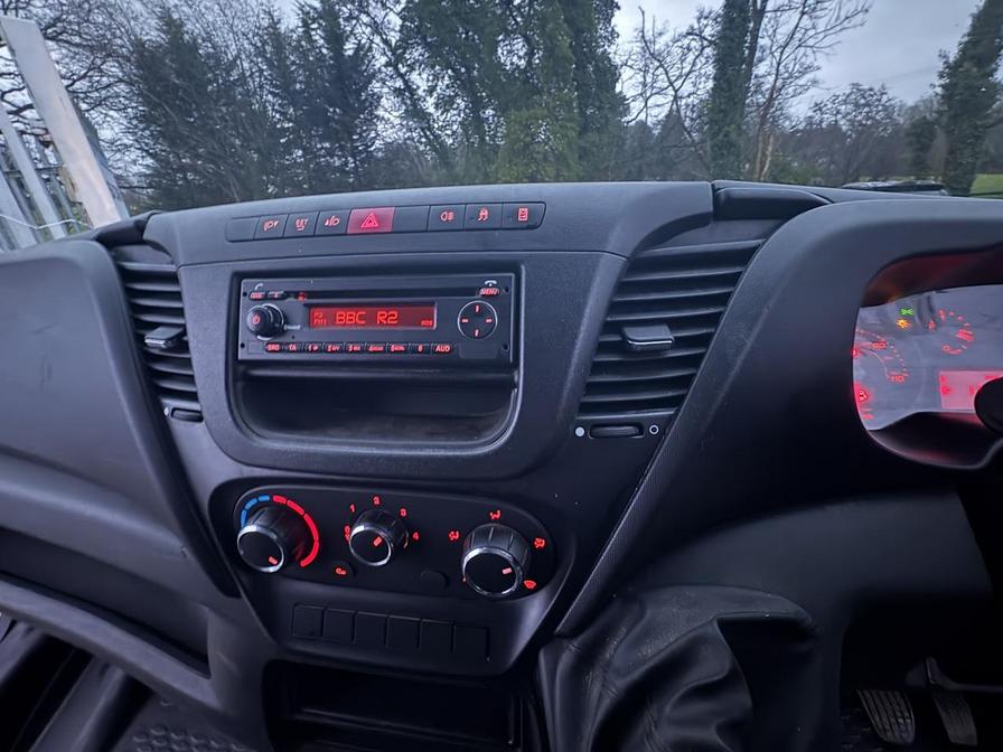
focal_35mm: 14
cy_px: 376
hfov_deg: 102.1
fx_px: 406
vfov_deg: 85.7
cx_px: 502
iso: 640
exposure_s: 1/7
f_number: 2.2
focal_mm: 2.22
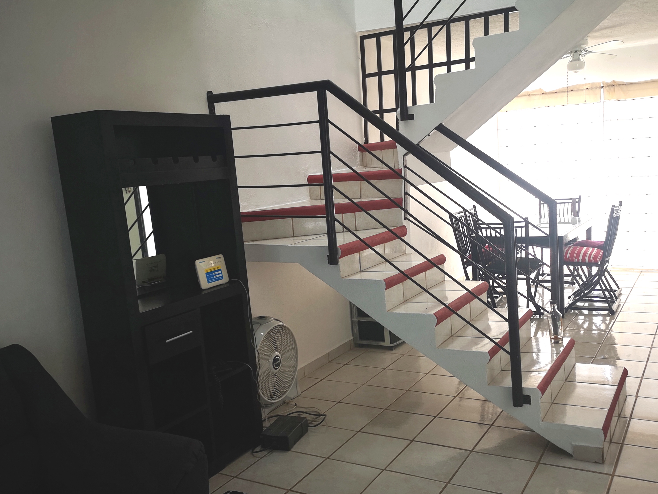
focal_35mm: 33
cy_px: 276
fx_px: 627
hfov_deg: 55.3
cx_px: 360
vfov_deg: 42.9
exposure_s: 1/60
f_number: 1.8
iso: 64
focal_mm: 5.58
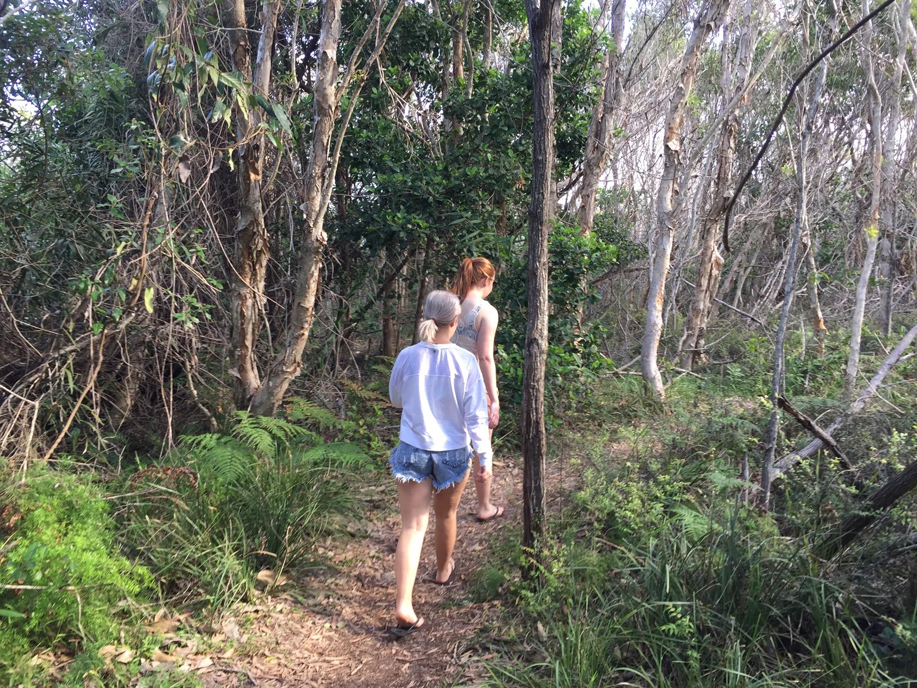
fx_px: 768
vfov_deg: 48.2
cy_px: 344
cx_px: 458
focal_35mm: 29
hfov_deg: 61.7
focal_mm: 4.15
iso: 50
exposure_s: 1/100
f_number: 2.2
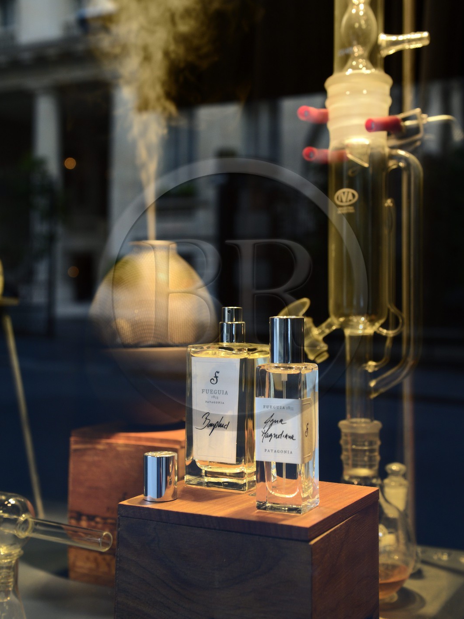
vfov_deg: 38.9
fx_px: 876
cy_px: 294
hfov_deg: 29.7
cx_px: 232
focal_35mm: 49
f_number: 5.6
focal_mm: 45
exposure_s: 1/50
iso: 800
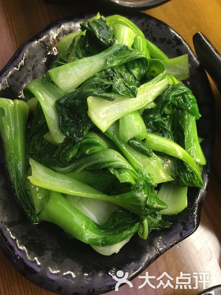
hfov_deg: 46.8
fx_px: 255
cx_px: 107
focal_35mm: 30
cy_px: 151
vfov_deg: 59.9
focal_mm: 4.15
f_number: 2.2
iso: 125
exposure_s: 1/33
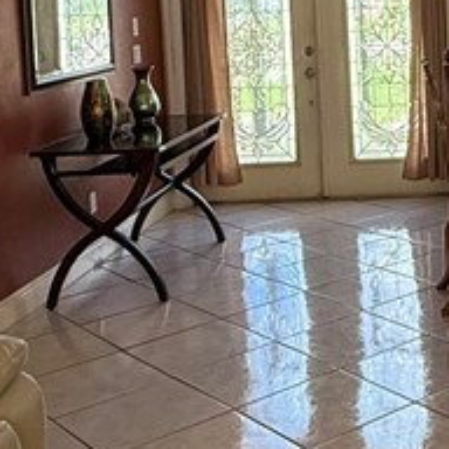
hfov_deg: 24.0
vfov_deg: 25.3
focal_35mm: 66
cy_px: 44
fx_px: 969
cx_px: 526
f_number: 2.2
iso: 200
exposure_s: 1/120
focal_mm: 2.22
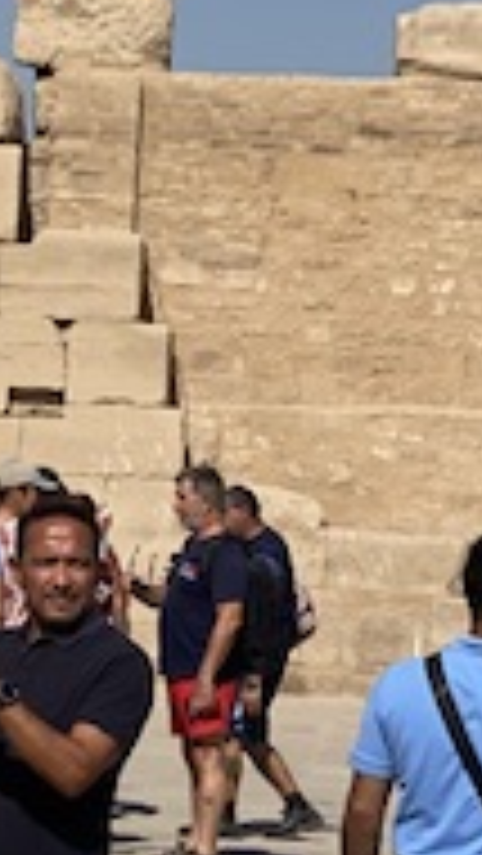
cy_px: 360
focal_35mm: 191
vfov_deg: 11.3
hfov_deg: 6.2
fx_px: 4336
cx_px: -432
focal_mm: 6
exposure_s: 1/2994
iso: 25
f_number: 2
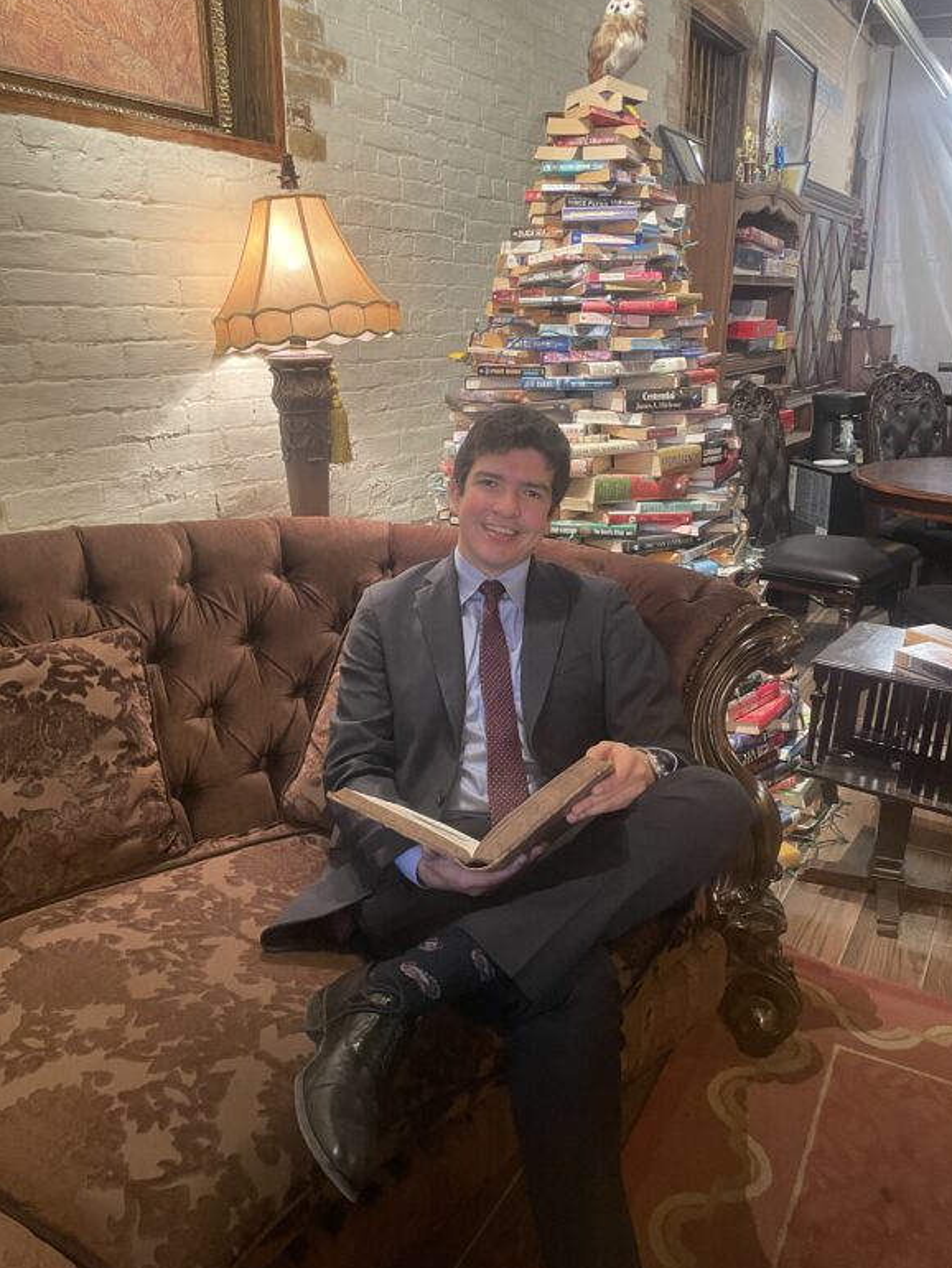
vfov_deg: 65.3
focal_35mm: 27
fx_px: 990
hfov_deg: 51.4
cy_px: 621
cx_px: 466
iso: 400
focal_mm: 4.2
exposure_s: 1/40
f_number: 1.6
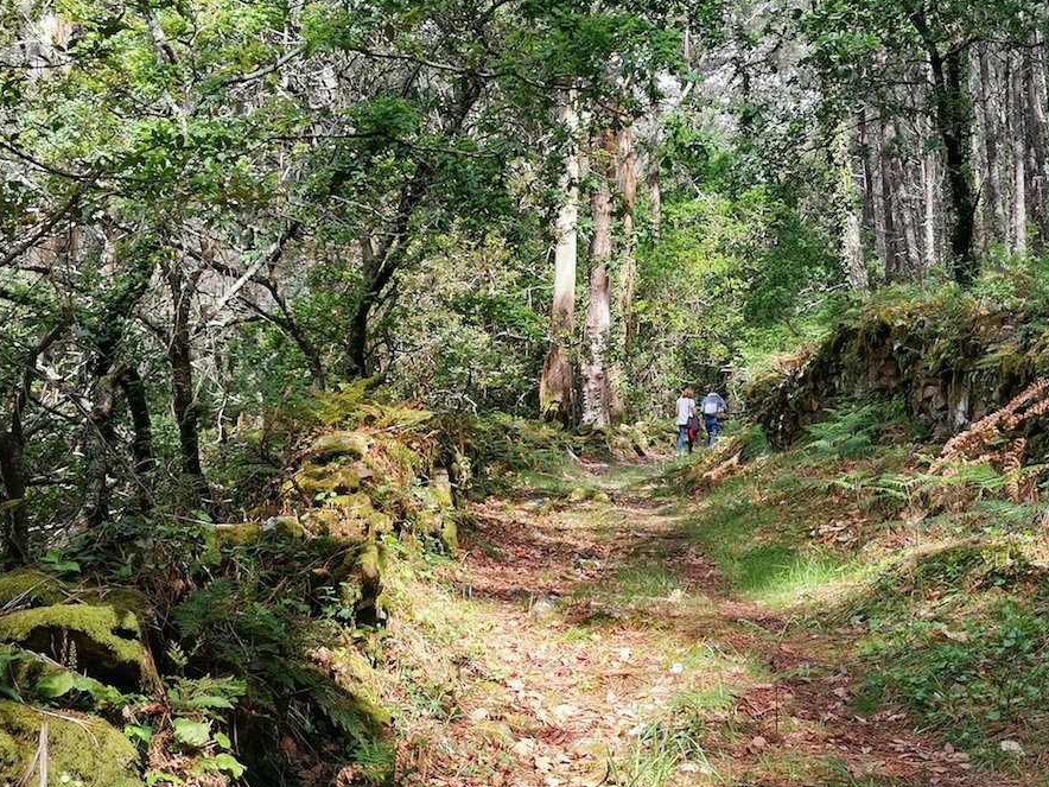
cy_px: 394
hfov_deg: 34.9
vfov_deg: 26.6
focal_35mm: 55
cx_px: 527
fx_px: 1667
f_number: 2.4
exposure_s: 1/664
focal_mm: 4.75
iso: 50
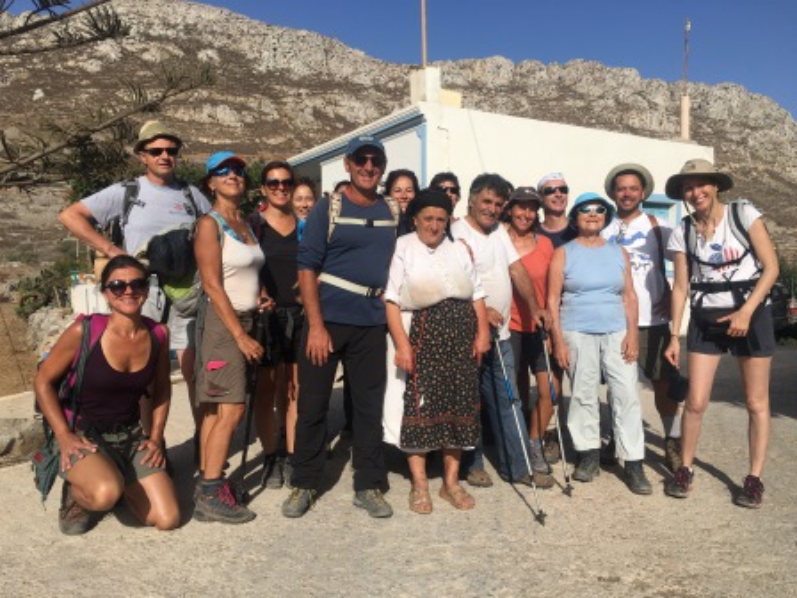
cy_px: 299
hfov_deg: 61.7
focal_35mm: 29
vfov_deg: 48.2
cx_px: 398
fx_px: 668
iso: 25
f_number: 2.2
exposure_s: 1/2653
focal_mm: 4.15
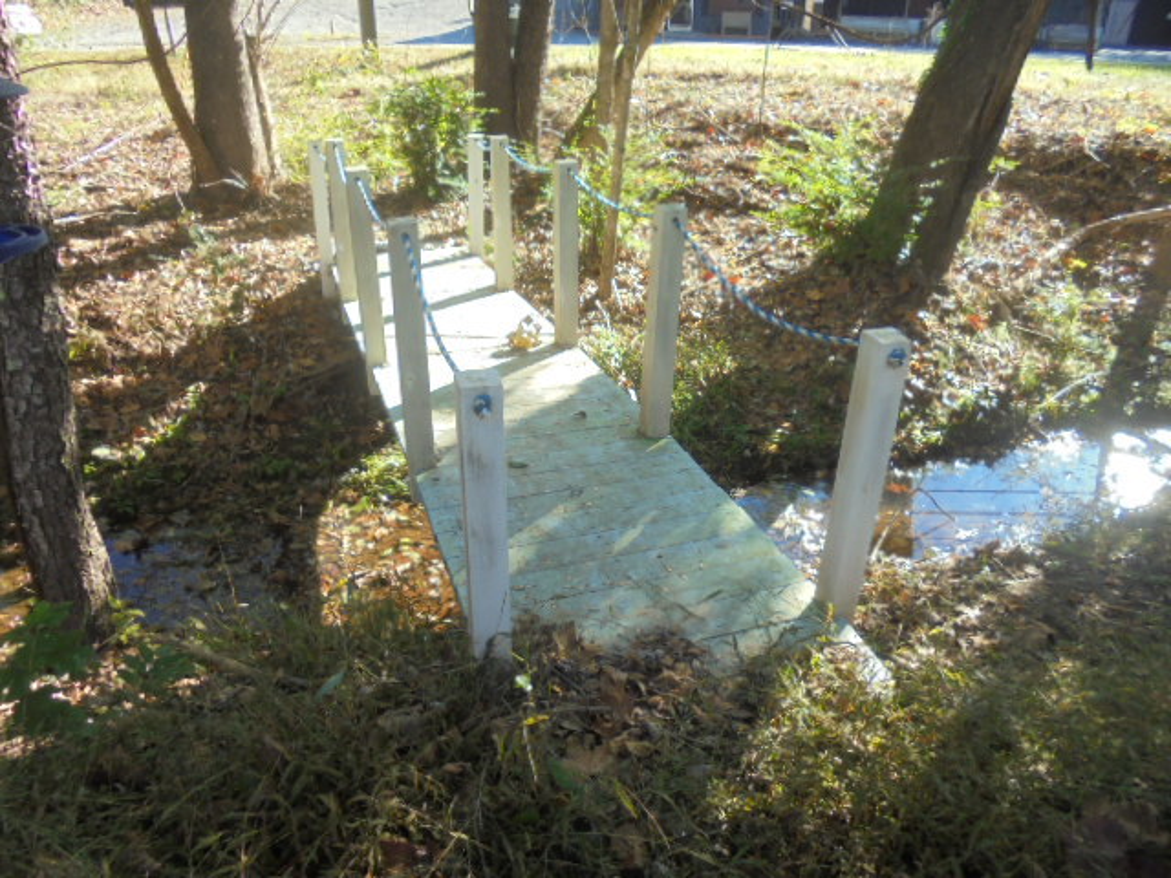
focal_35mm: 26
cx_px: 586
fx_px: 880
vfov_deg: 53.1
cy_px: 439
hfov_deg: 67.3
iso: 100
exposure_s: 1/125
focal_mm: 4.6
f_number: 3.5
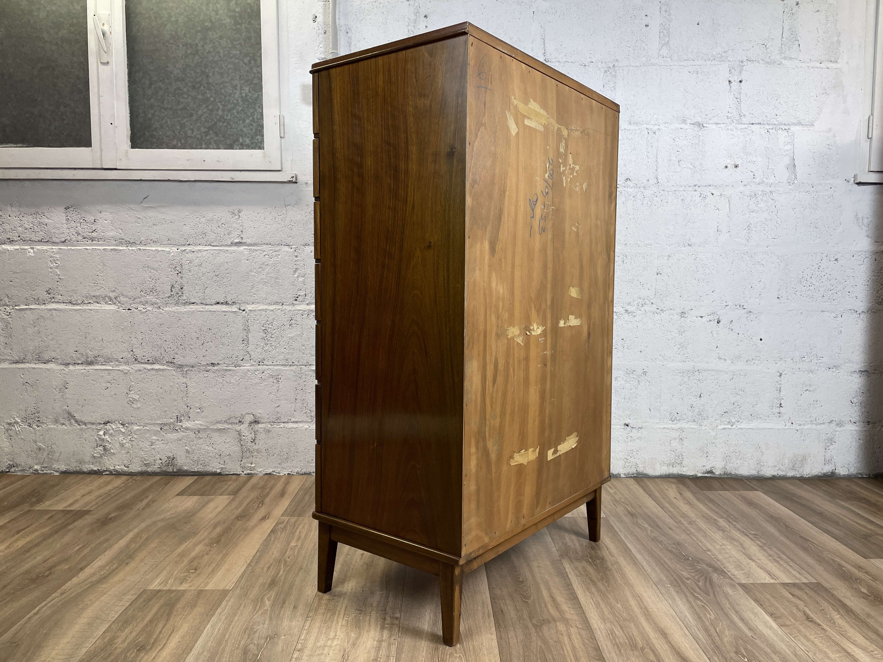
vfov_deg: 53.1
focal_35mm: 26
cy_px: 331
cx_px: 442
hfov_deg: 67.3
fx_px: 663
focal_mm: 4.2
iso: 64
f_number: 1.6
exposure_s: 1/100
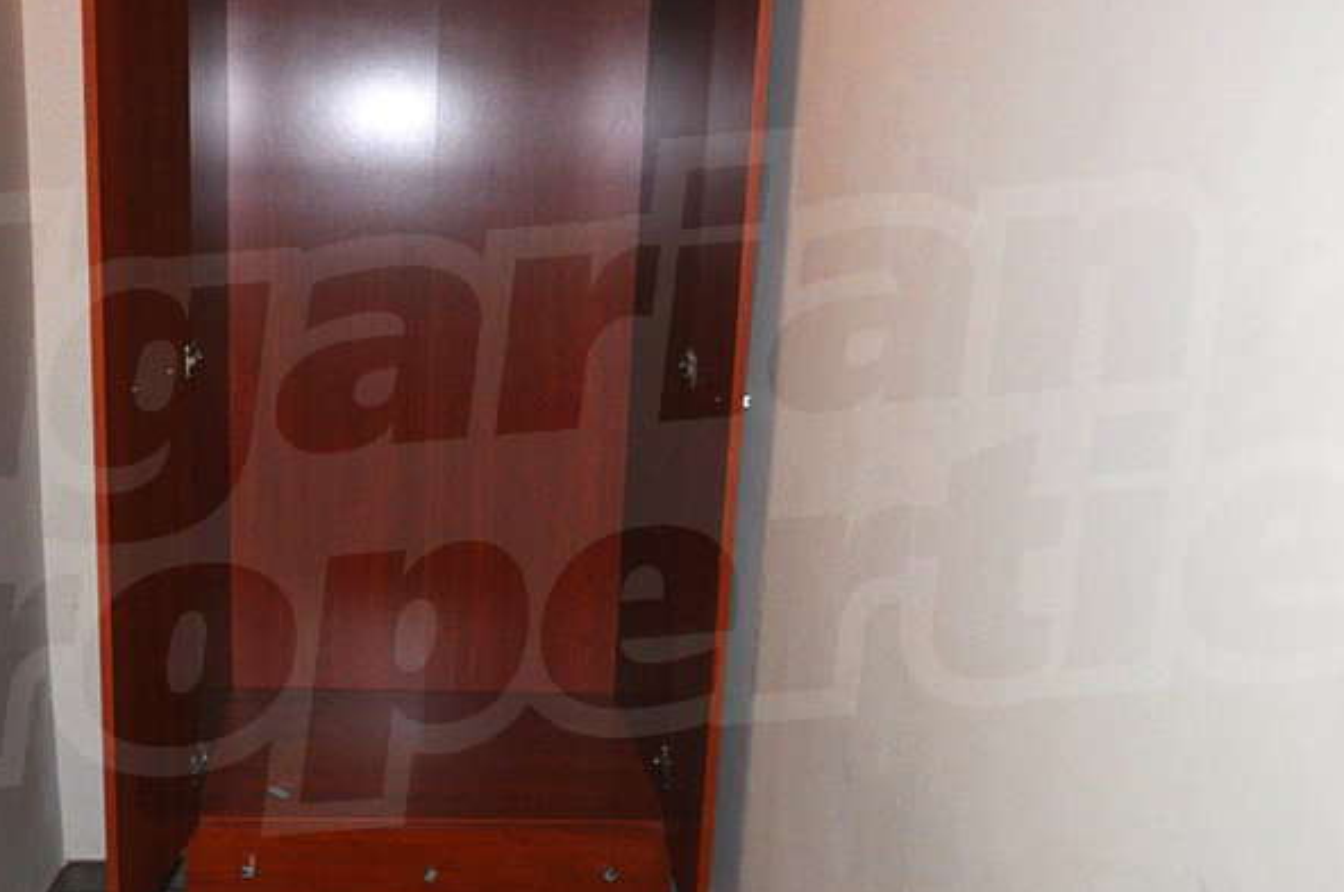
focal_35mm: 38
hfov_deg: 49.9
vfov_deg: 34.9
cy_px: 506
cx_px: 456
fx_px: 1417
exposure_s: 1/60
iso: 320
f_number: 4
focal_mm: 10
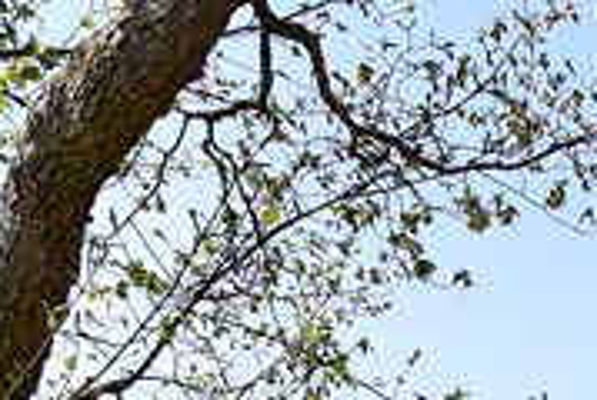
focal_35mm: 115
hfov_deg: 14.9
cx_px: 1156
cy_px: 1020
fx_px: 1910
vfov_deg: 10.1
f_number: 9
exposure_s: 1/320
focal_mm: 19
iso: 400
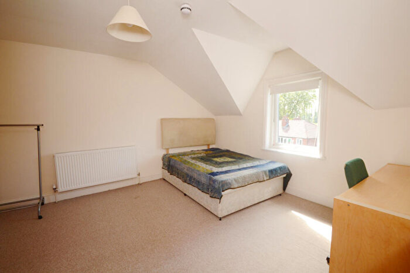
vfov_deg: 77.4
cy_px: 136
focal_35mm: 15
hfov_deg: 100.4
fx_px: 171
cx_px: 205
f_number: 5
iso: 400
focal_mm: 10
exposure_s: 1/125
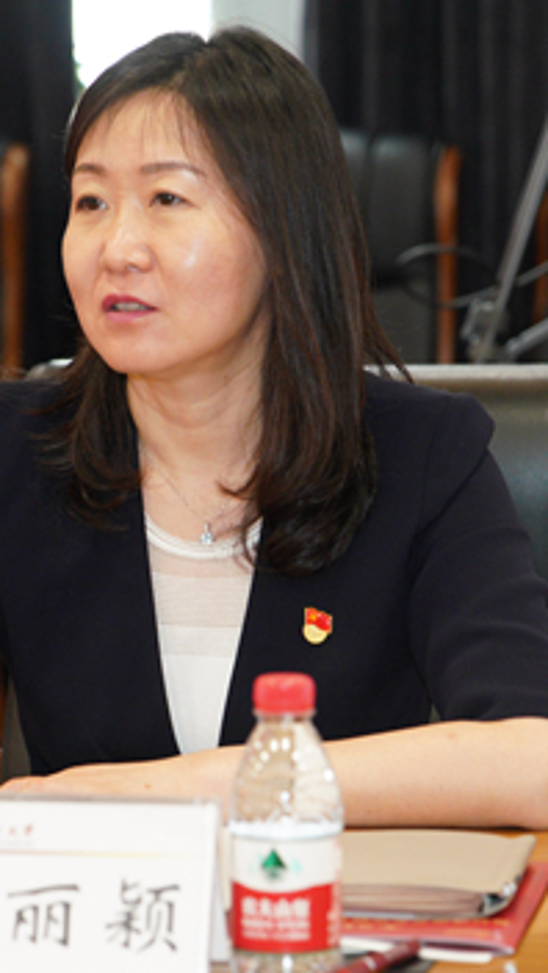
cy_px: 532
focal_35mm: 200
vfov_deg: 10.8
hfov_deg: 6.1
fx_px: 5166
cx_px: 183
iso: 3200
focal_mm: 105
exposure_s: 1/125
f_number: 4.5
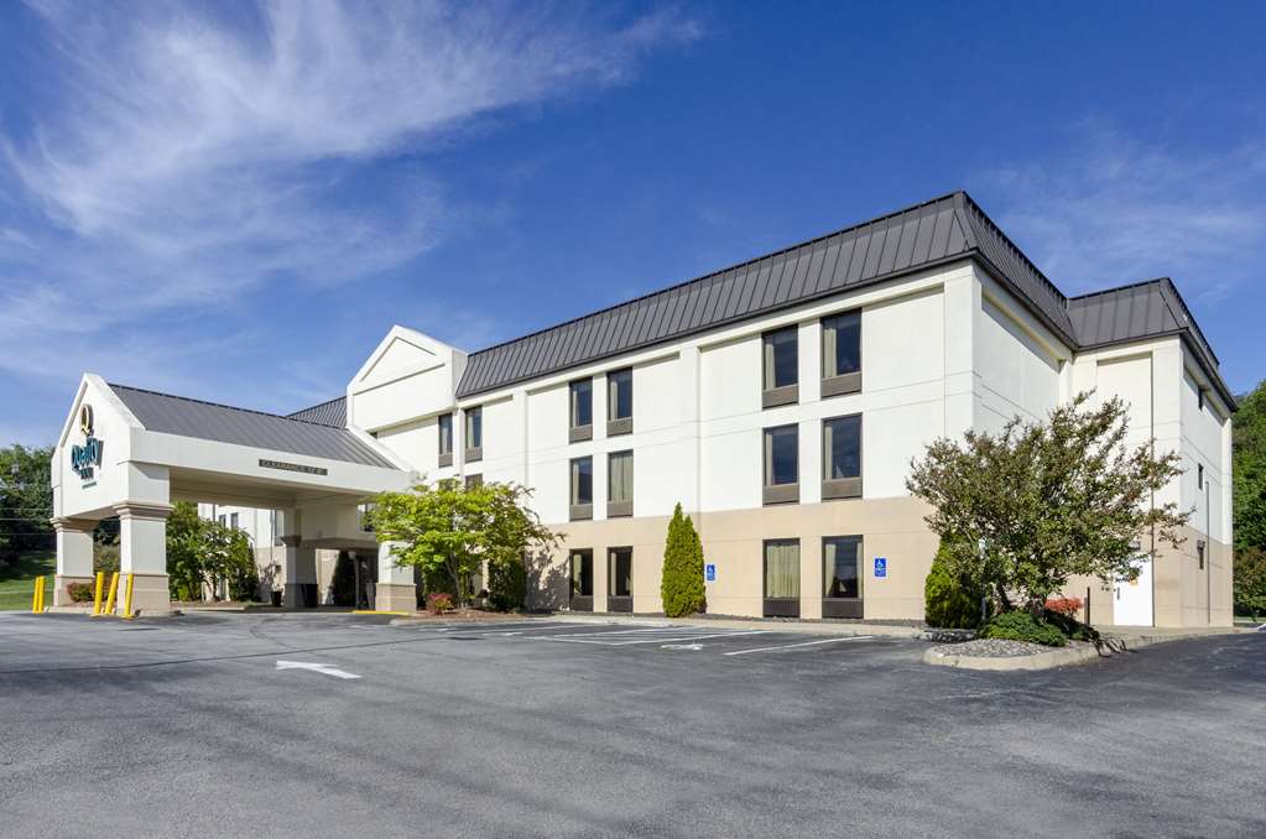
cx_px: 633
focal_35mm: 18
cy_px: 420
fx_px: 632
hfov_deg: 90.1
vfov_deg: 67.2
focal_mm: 12
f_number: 11
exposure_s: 1/500
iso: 200
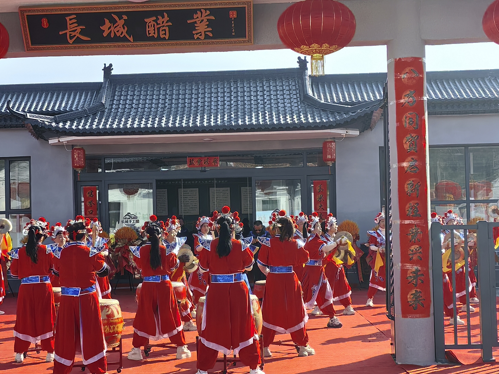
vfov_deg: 21.3
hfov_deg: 28.0
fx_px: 995
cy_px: 219
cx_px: 181
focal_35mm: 69
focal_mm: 5.52
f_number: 1.9
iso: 50
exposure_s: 1/2188
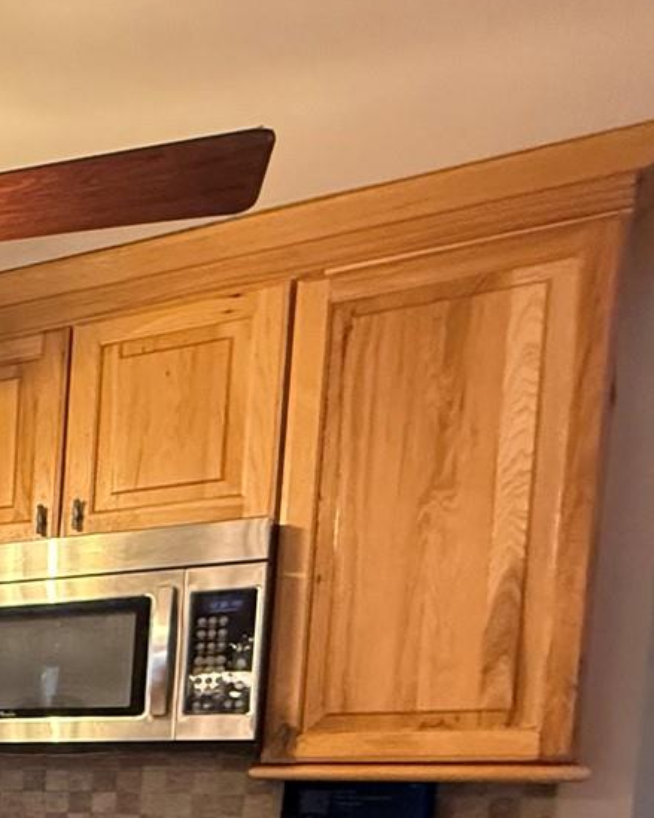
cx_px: -550
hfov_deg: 20.3
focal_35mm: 51
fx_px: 1234
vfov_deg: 32.5
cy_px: 890
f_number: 2.2
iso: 640
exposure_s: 1/60
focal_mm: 2.22
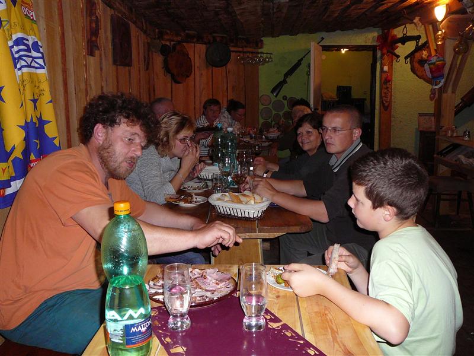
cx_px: 237
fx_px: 479
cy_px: 178
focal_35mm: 35
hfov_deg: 52.6
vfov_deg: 40.7
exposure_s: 1/30
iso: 160
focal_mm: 5.2
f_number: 2.8
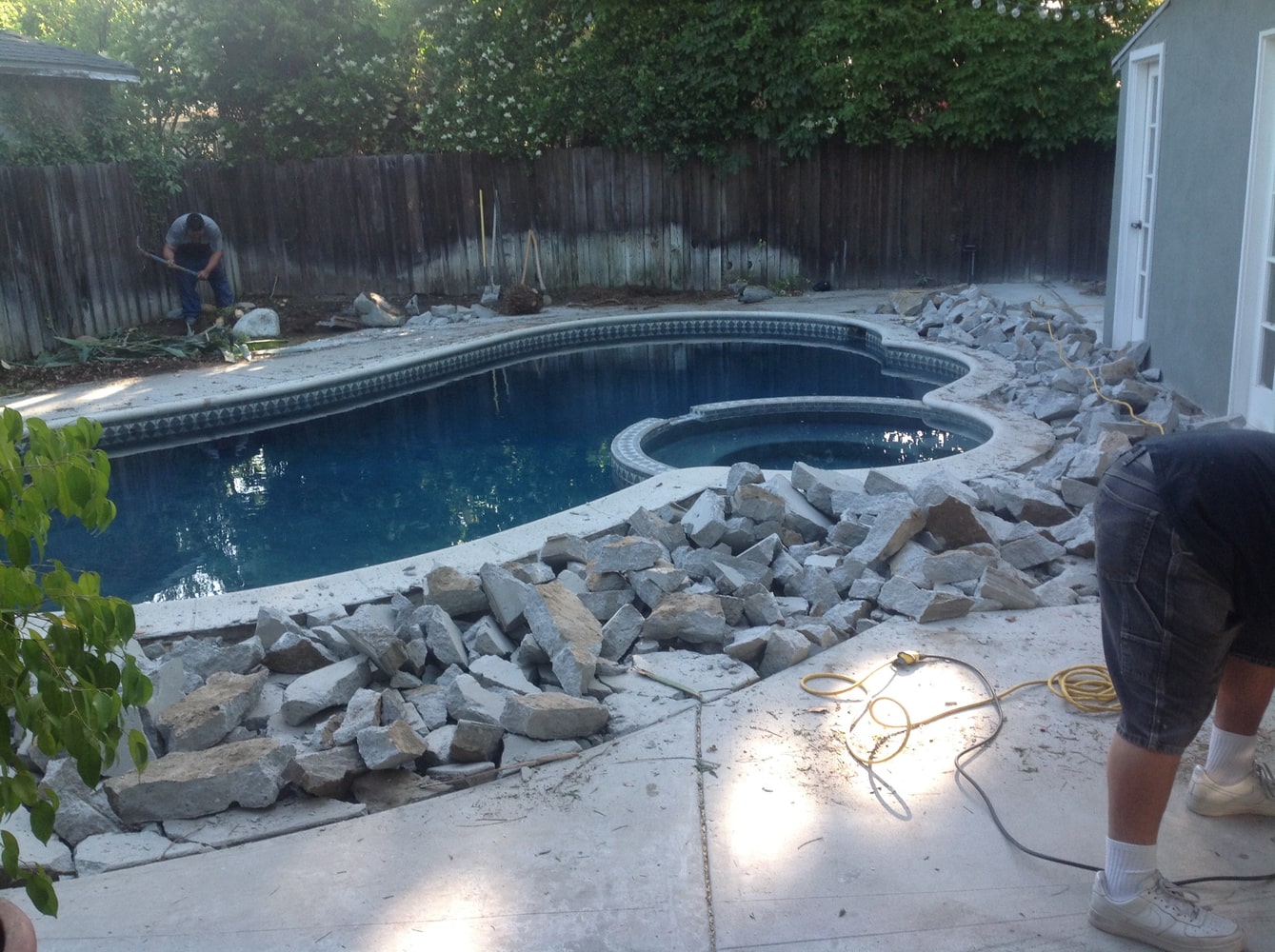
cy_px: 476
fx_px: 1287
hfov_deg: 52.7
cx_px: 638
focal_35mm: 35
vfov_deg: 40.6
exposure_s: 1/129
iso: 50
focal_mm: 4.28
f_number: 2.4
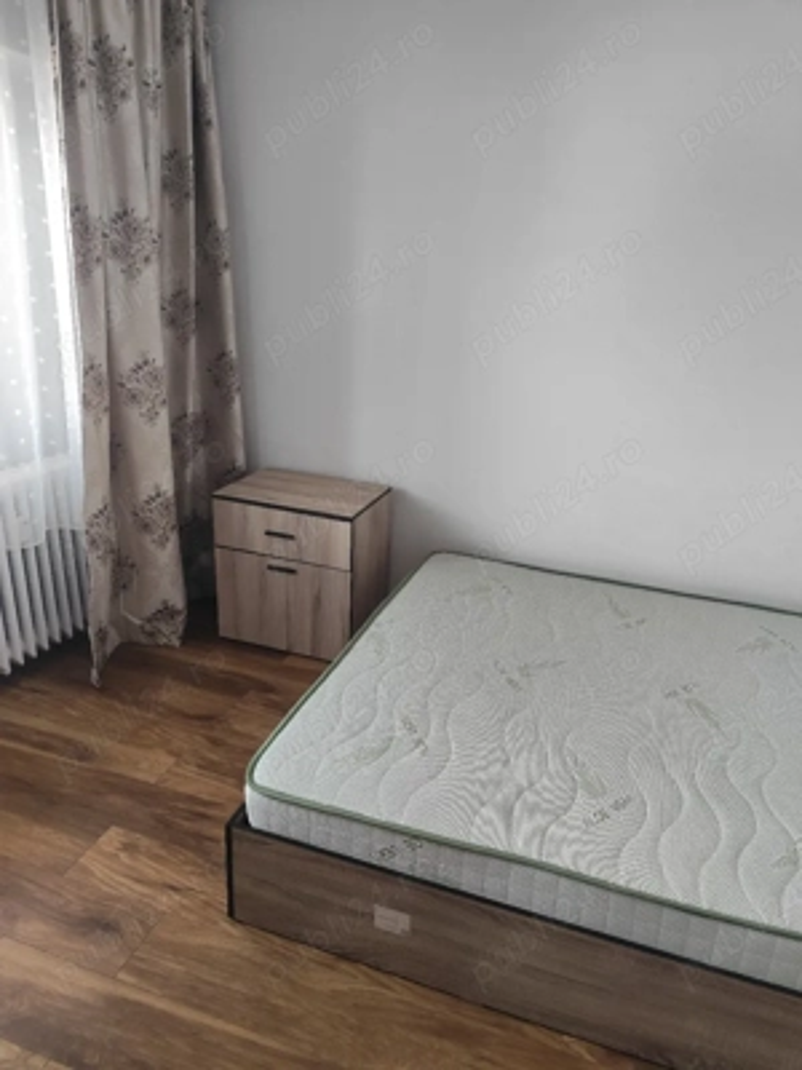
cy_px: 535
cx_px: 401
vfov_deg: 73.9
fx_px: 710
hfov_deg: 58.9
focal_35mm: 23
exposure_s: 1/100
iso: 500
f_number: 1.65
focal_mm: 6.19
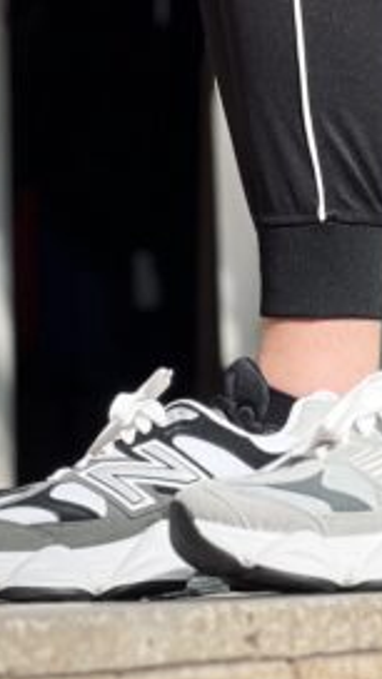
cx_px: 479
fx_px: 4448
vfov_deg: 8.6
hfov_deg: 4.9
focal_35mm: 247
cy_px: -207
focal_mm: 9
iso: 32
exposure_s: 1/521
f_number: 2.8
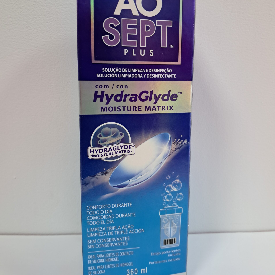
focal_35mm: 32
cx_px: 138
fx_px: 288
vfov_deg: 51.0
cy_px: 125
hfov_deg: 51.1
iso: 200
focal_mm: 4
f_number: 1.8
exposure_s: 1/50
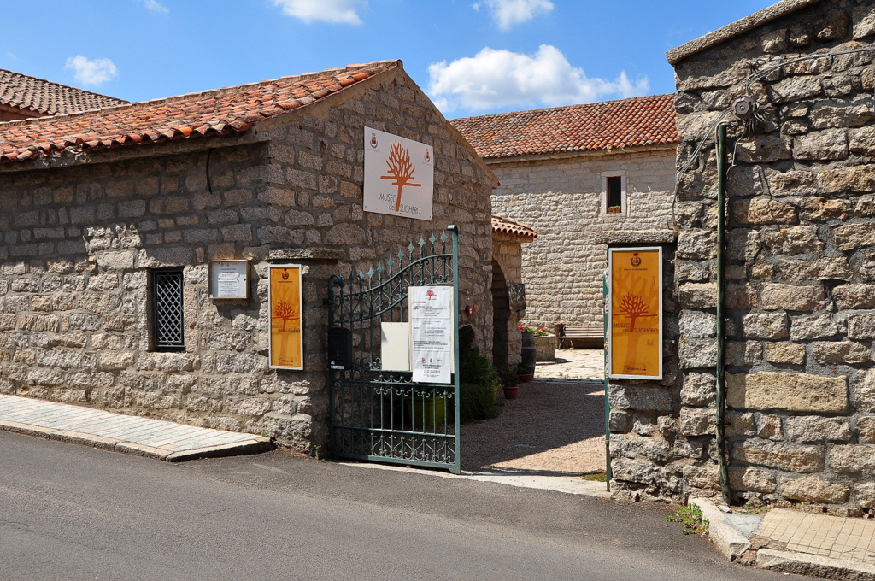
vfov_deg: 35.4
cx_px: 438
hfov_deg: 51.3
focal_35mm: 38
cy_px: 290
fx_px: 910
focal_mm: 25
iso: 400
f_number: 11
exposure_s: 1/500
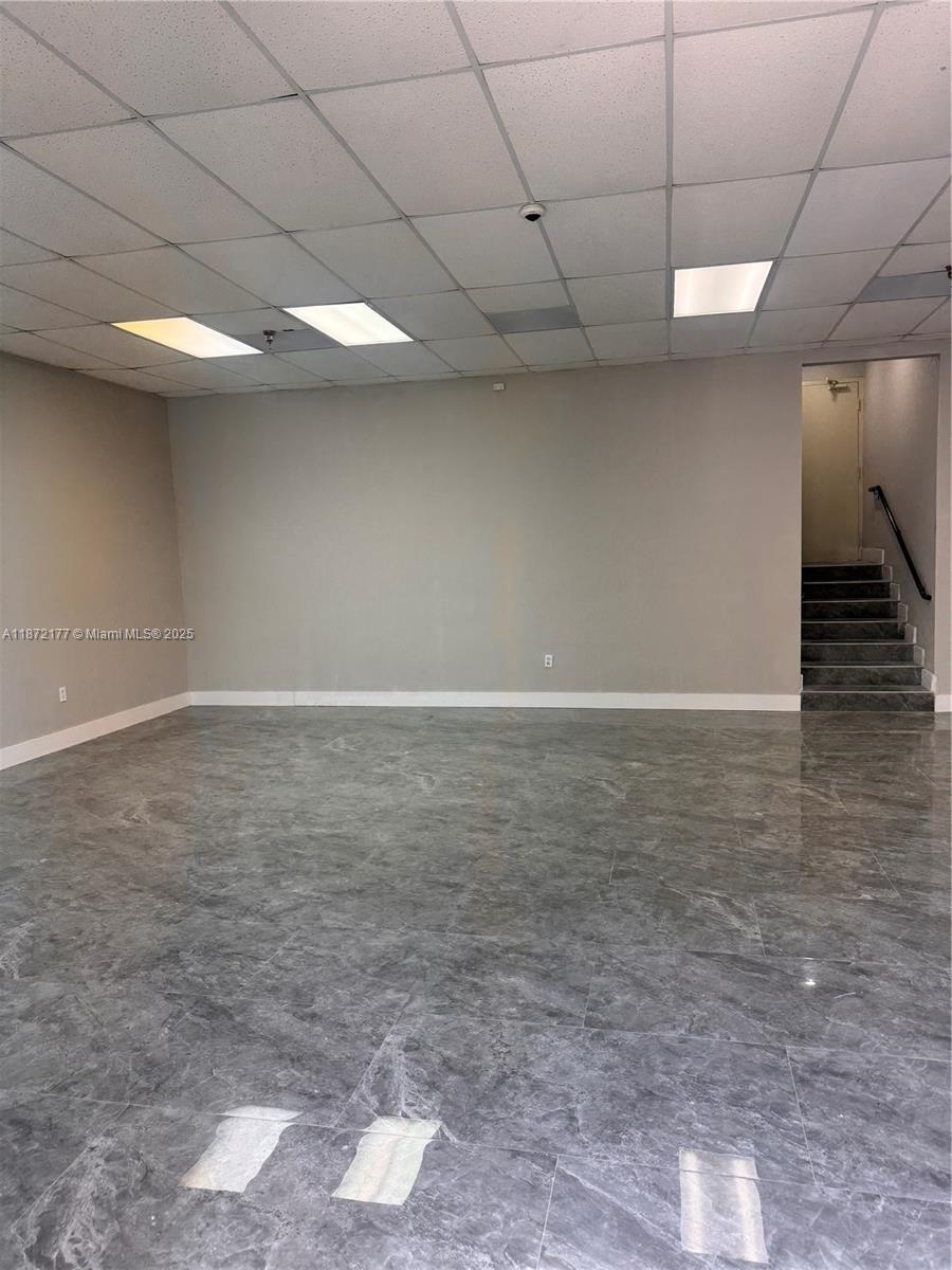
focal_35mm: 24
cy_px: 635
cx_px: 476
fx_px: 880
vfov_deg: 71.6
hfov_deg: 56.8
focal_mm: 6.76
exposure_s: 1/130
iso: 100
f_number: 1.78
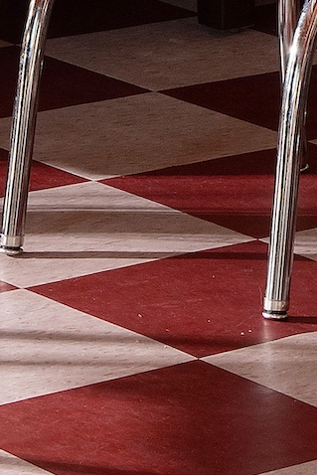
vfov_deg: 6.1
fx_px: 4039
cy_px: -1040
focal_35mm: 306
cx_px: 481
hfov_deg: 4.5
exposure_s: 1/4
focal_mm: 39
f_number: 8
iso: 200
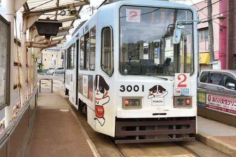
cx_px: 123
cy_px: 62
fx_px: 328
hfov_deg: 39.6
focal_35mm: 50
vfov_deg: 26.9
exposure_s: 1/160
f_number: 6.3
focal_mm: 22
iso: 100
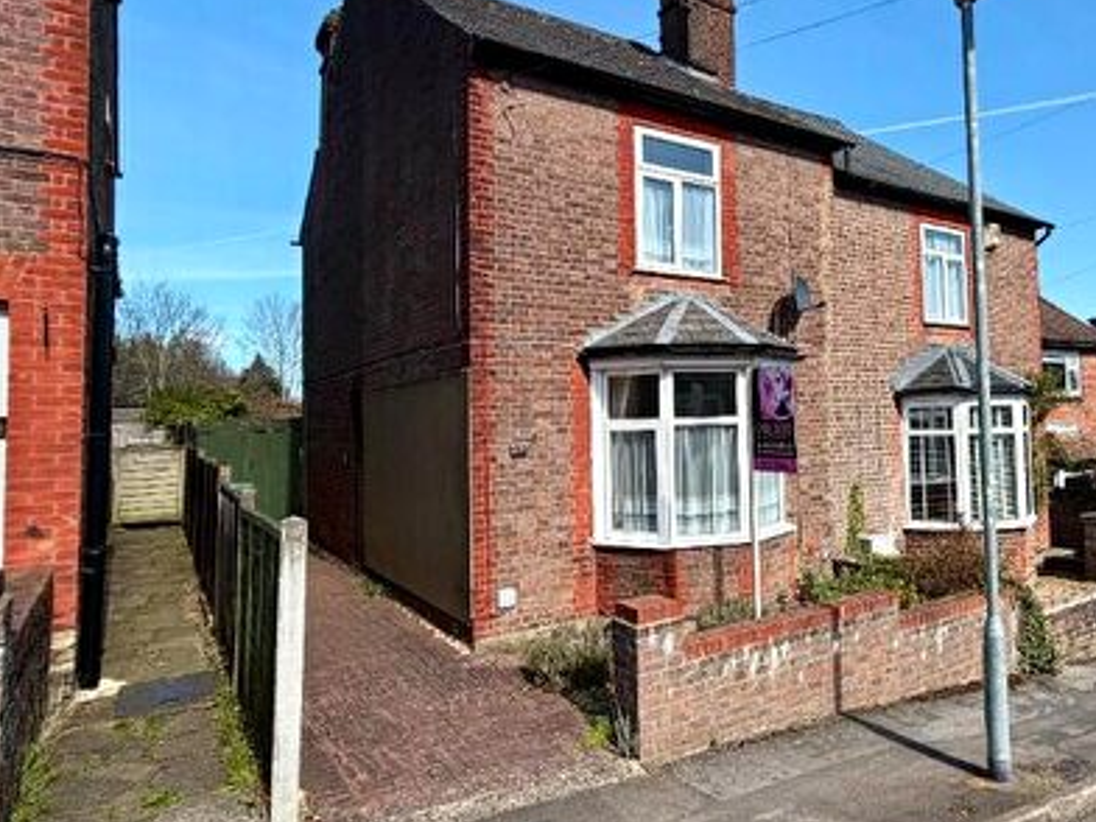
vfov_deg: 54.8
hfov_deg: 66.0
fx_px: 792
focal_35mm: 25
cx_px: 791
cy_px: 376
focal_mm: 2.22
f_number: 2.2
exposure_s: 1/770
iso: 40
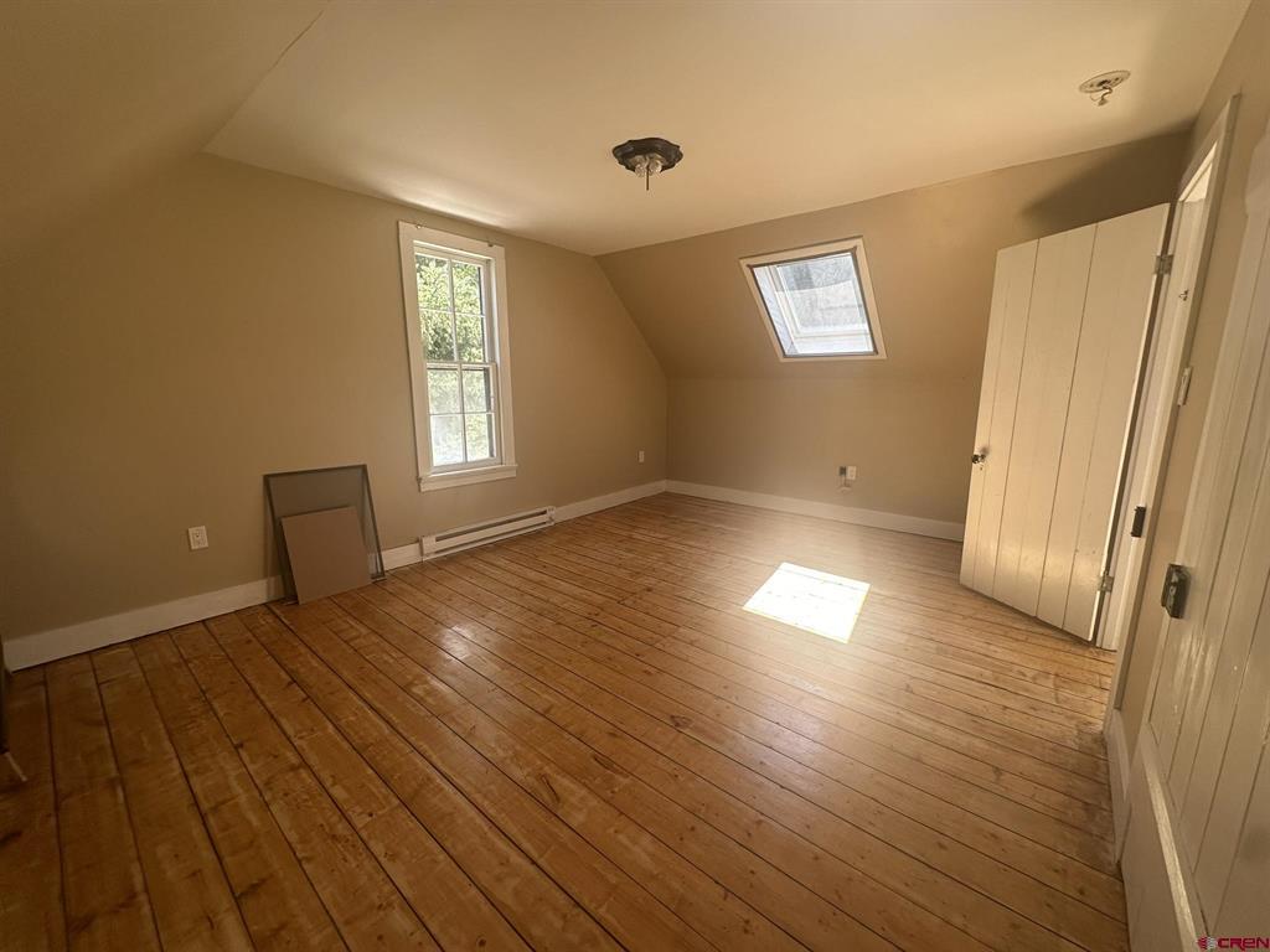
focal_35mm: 14
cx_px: 635
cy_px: 476
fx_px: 514
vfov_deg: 85.7
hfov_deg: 102.1
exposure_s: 1/99
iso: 40
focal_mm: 2.22
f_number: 2.2
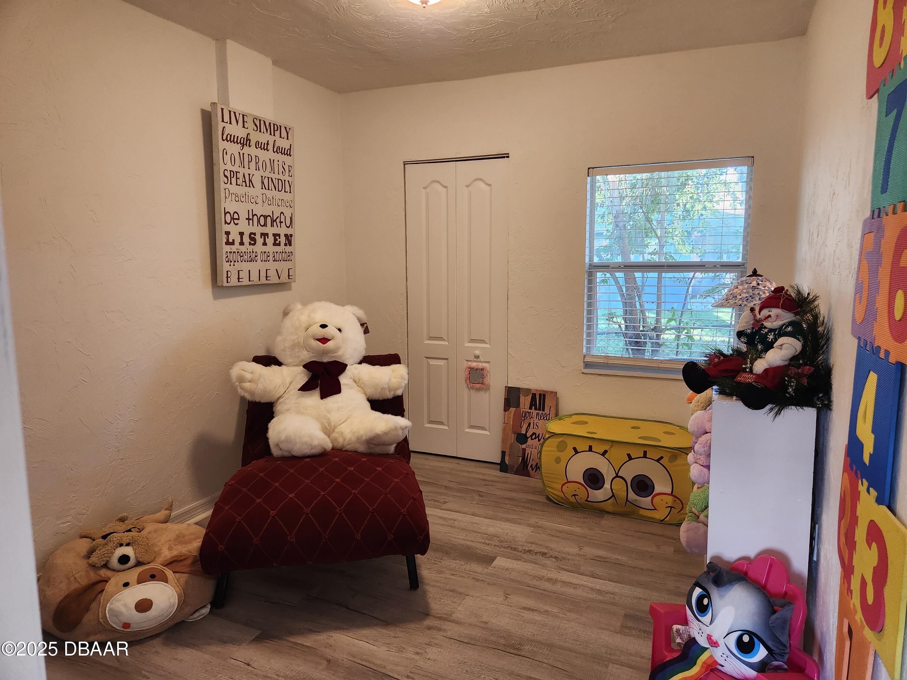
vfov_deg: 58.9
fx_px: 603
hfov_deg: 73.9
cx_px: 454
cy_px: 340
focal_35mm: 23
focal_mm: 5.4
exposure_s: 1/120
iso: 250
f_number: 1.8
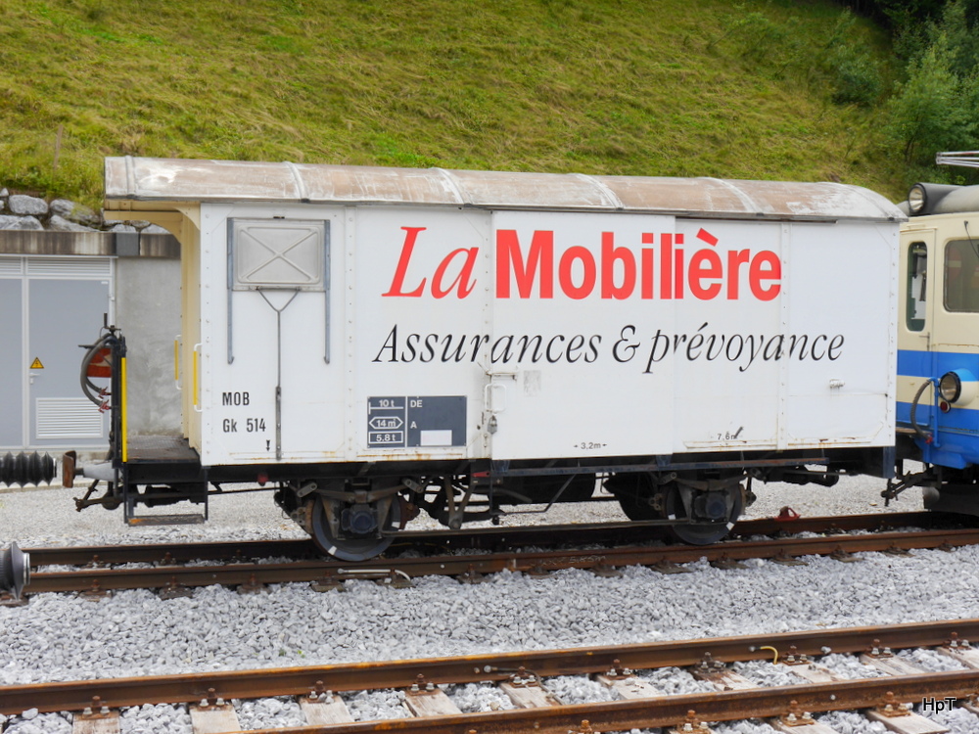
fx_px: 1358
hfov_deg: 39.7
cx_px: 490
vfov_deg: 30.3
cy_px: 367
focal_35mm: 48
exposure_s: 1/200
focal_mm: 24
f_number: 6.3
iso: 160
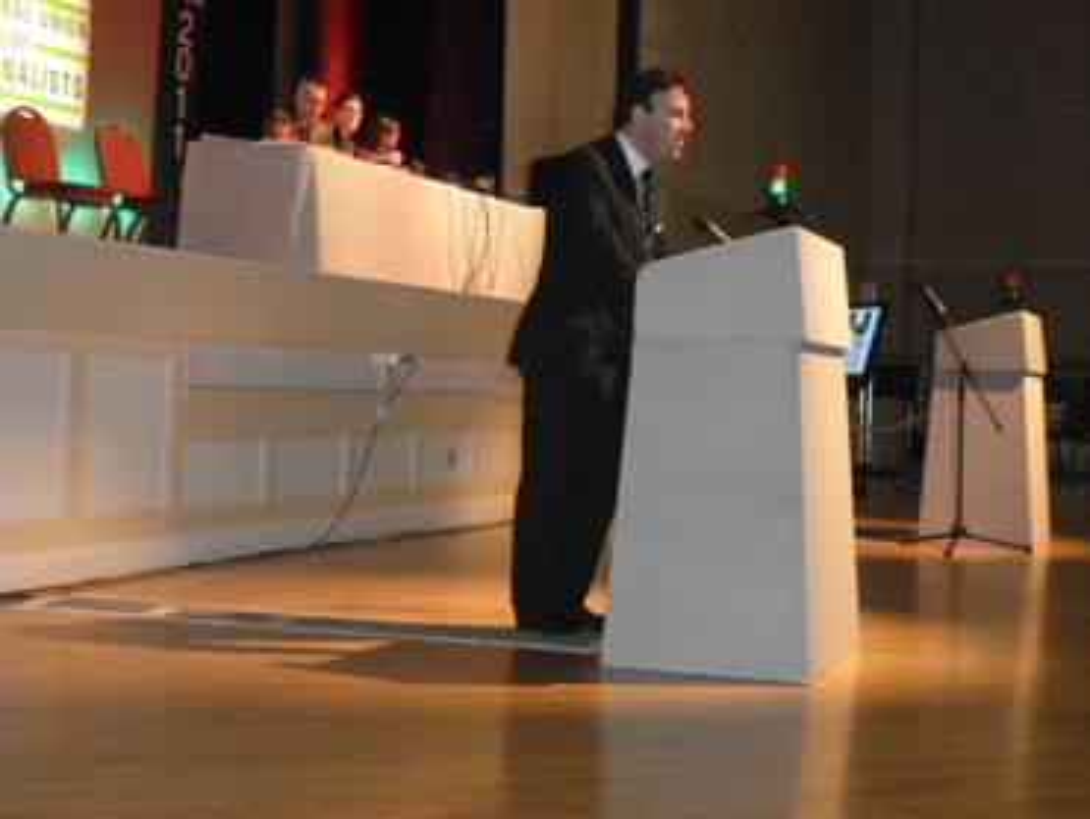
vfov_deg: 23.3
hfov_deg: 30.7
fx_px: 1985
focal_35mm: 63
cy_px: 410
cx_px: 545
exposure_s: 1/80
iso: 640
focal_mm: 11.3
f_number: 5.4
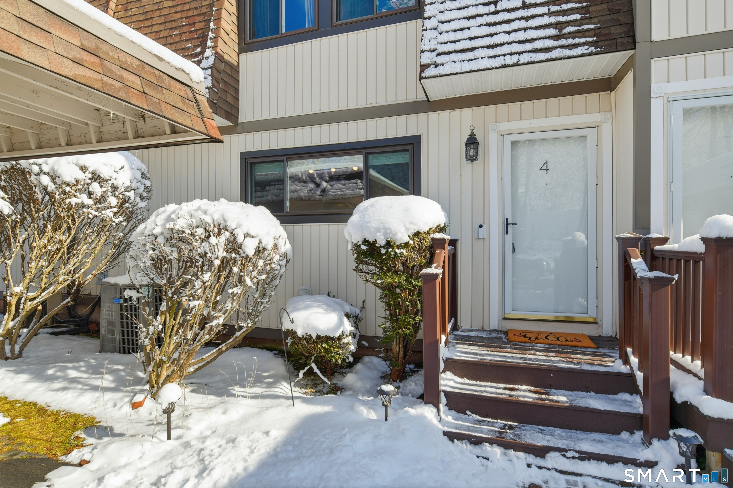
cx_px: 366
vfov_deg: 67.3
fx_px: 366
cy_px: 244
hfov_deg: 90.0
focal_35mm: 18
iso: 500
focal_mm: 18
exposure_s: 1/8000
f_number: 9
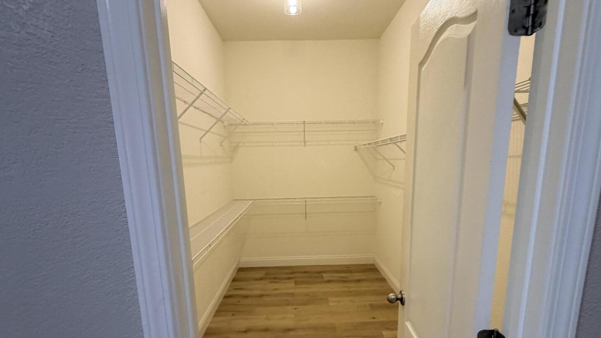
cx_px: 306
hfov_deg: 83.8
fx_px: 335
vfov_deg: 52.2
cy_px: 235
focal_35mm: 21
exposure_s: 1/60
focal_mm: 2.22
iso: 200
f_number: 2.2
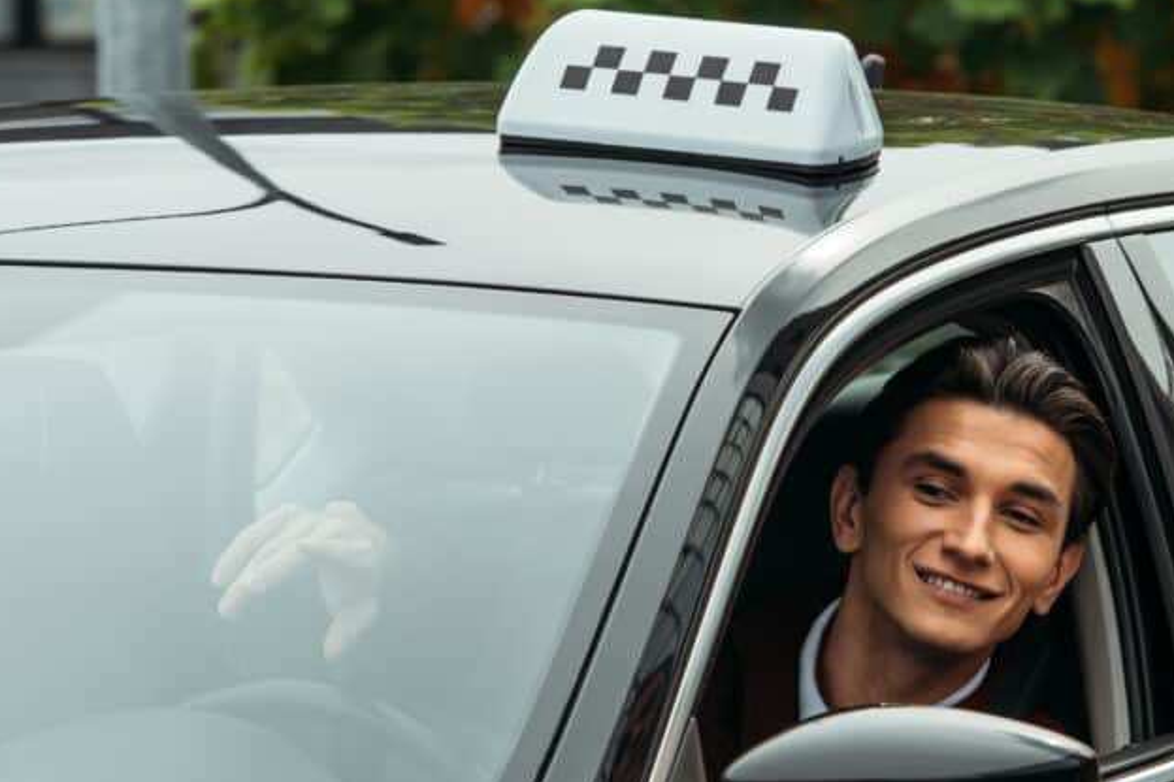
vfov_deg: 5.3
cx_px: 1019
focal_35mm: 260
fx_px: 8476
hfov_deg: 7.9
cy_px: 311
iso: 100
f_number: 6.3
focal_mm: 135
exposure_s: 1/160
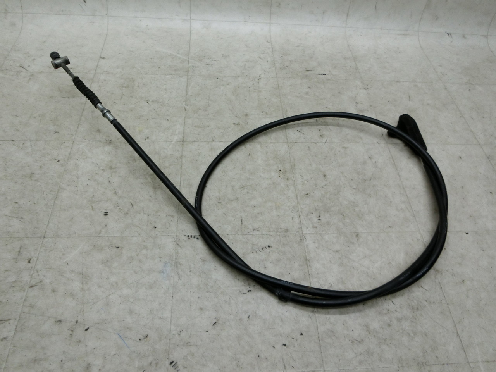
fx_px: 358
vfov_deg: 54.9
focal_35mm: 25
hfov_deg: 69.4
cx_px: 248
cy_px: 186
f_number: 3.5
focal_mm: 4.5
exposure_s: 1/125
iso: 250
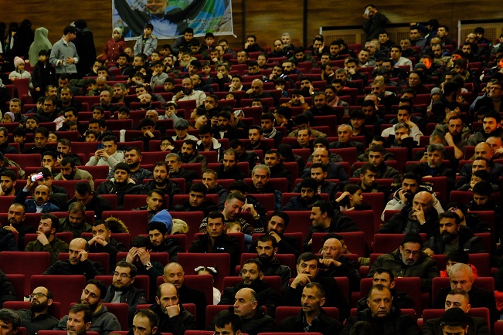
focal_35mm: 107
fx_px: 1495
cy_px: 294
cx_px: 2
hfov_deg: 18.6
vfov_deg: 12.7
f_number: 4
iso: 1250
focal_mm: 34.2
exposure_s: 1/20
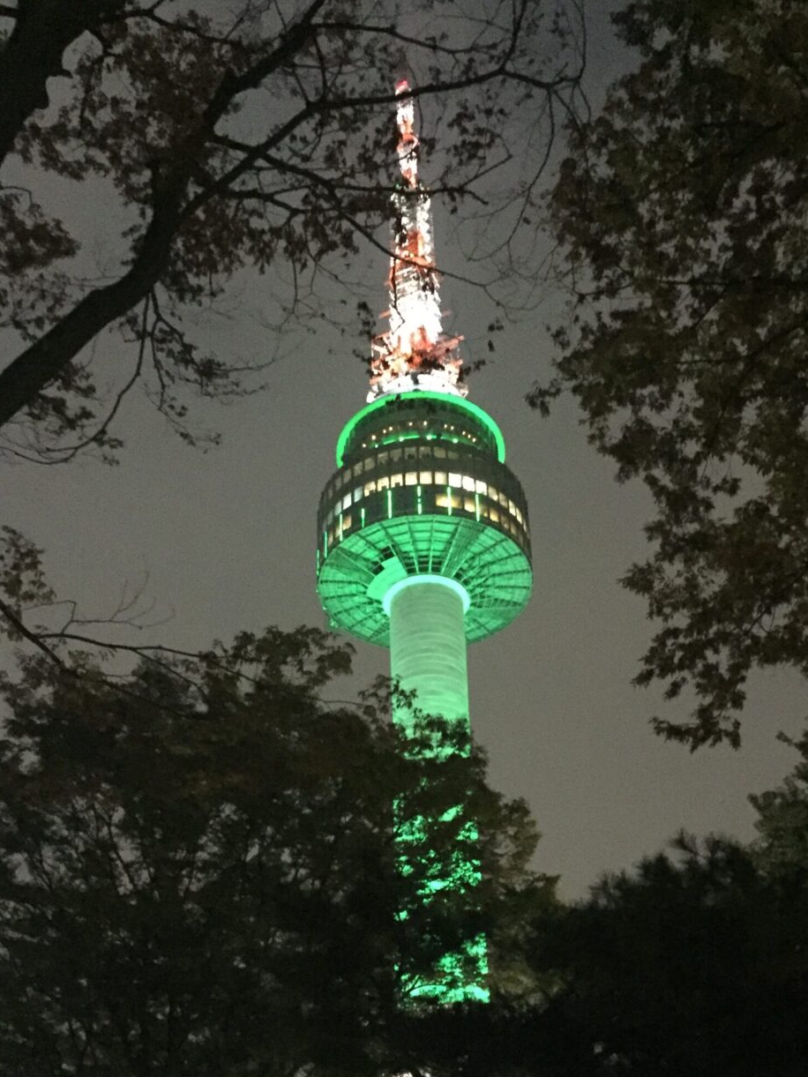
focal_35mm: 38
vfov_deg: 48.7
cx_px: 456
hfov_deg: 37.7
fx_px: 1182
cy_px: 647
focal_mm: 4.15
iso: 2000
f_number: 2.2
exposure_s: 1/15
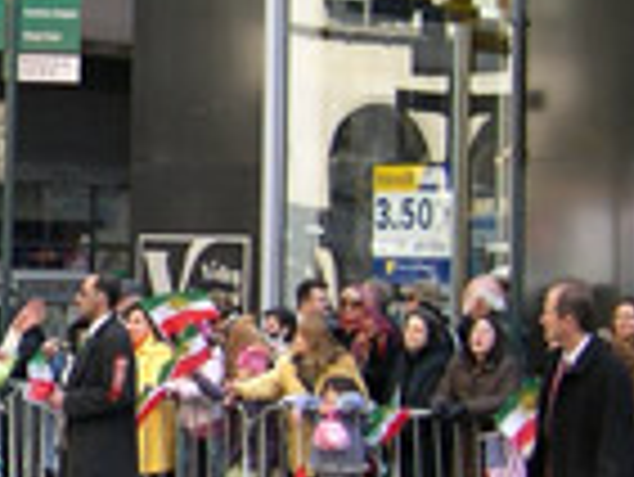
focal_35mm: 154
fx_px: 2823
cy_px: 189
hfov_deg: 12.2
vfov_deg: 9.6
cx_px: -310
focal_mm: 8
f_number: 2.8
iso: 100
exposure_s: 1/87.3
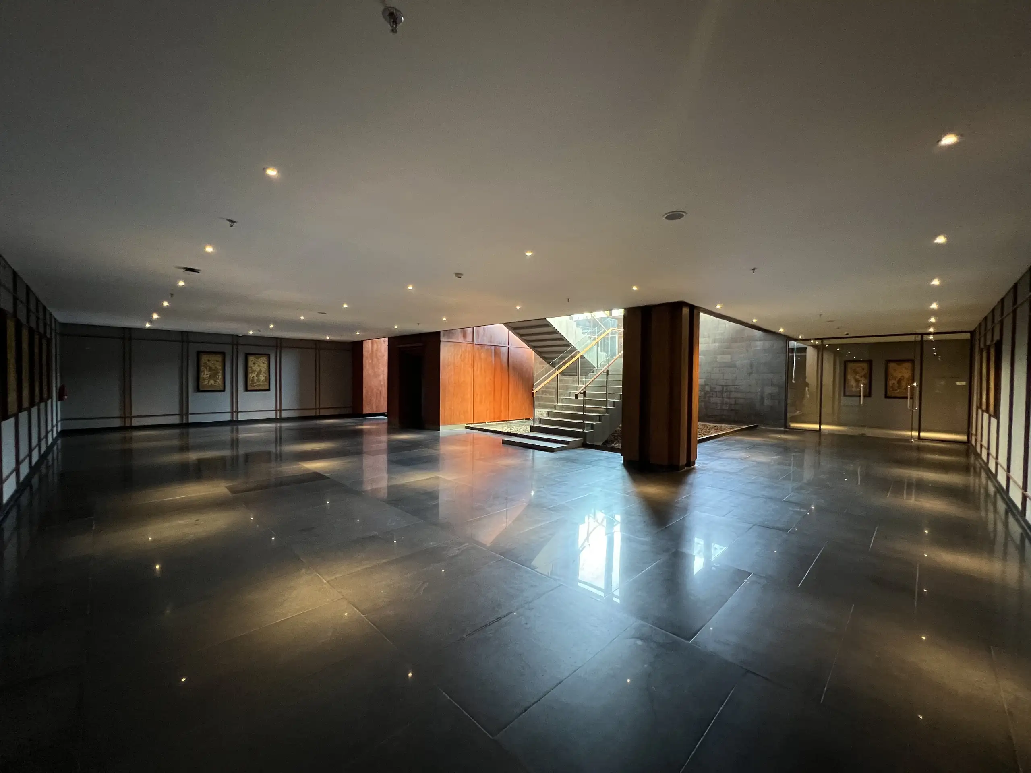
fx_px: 387
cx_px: 516
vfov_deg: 89.9
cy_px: 386
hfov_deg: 106.2
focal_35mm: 13
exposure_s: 1/60
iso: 640
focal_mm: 1.57
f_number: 1.8
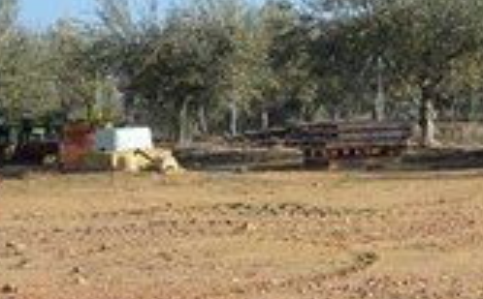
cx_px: 841
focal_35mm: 177
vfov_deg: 7.3
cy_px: 6
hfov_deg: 11.1
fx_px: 2325
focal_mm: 30
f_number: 8
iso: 110
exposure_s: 1/250
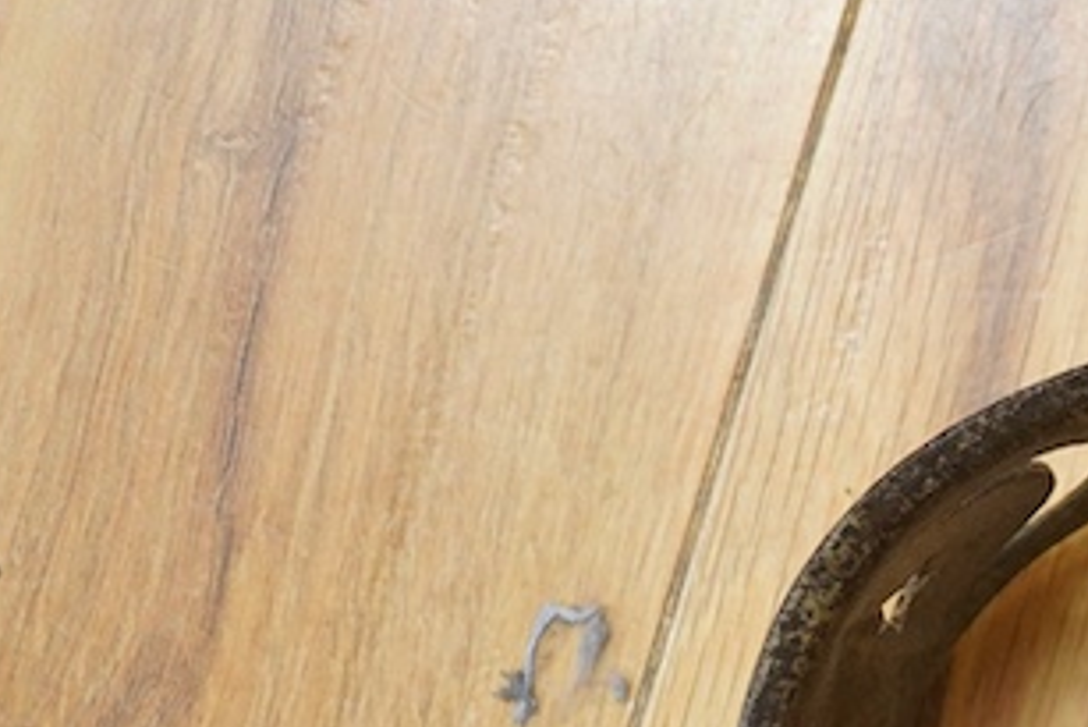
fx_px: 3991
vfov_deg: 10.2
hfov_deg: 14.7
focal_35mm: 132
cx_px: 1492
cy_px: 968
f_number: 3.5
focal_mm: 30
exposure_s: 1/125
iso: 1250
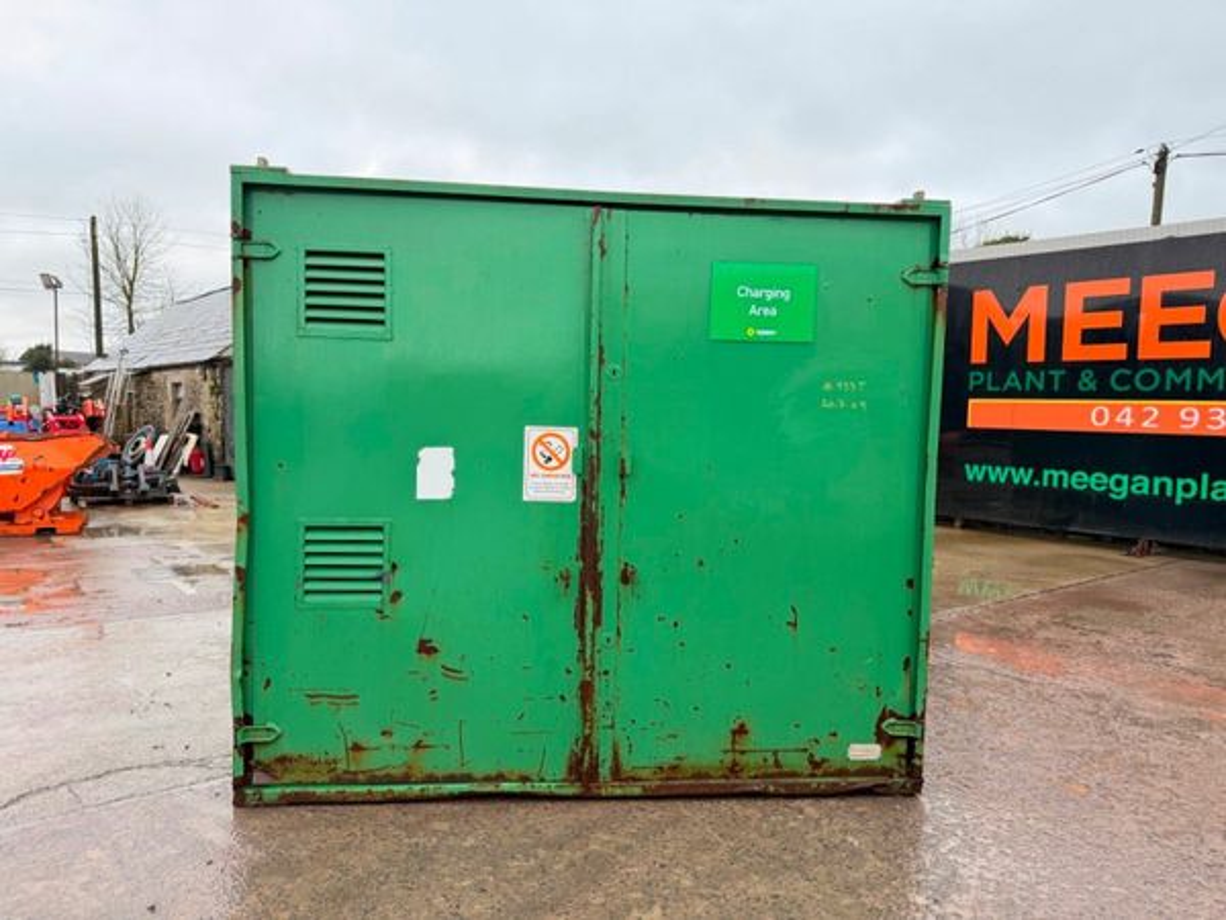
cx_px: 613
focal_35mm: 24
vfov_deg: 56.8
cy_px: 460
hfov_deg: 71.6
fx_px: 850
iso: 100
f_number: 1.78
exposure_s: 1/190
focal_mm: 6.76
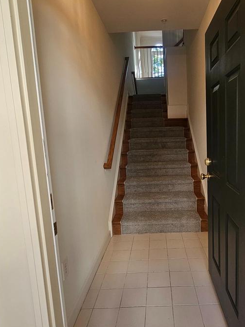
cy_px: 158
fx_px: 198
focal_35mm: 21
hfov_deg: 62.5
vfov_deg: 79.0
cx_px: 154
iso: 64
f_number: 2.2
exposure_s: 1/60
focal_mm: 2.2
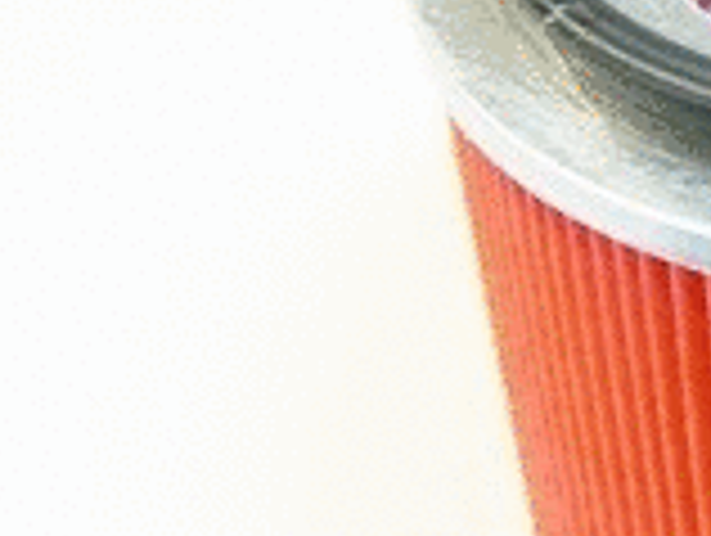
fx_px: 2098
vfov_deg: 14.5
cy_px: 279
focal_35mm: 102
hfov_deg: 17.8
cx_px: 954
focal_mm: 6
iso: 125
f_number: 2.8
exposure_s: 1/30
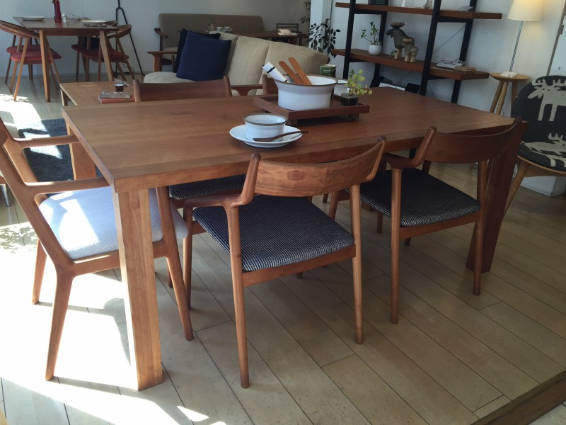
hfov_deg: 61.7
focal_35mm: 29
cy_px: 212
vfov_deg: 48.2
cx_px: 283
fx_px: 474
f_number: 2.2
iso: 32
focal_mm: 4.15
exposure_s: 1/120
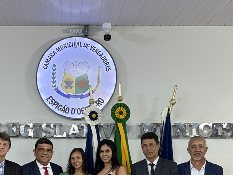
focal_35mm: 74
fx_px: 498
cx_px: 51
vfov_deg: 19.3
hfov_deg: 25.9
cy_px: 180
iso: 200
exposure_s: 1/60
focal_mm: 5.96
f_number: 1.6
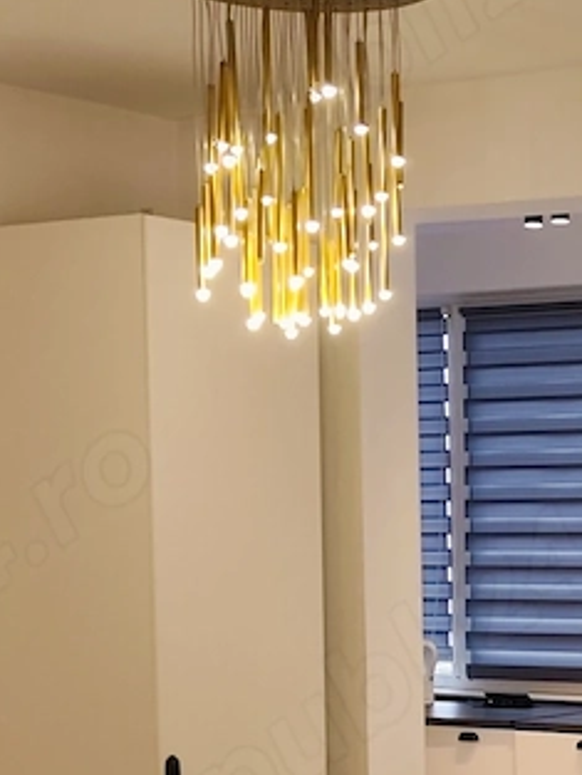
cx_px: 753
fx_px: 2195
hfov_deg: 14.5
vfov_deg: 19.5
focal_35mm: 98
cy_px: 763
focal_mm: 6.19
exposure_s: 1/100
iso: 500
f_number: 1.65
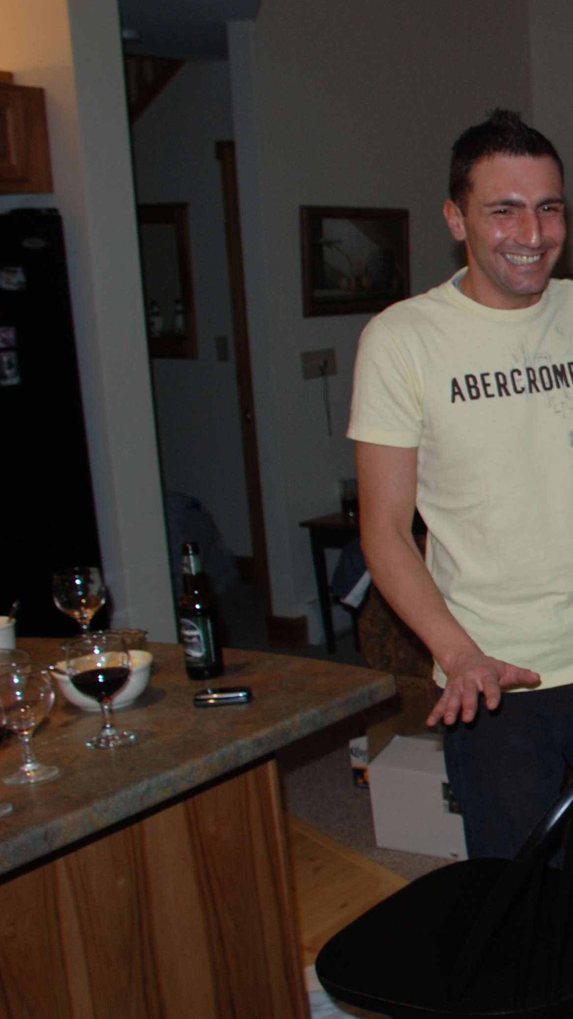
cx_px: 933
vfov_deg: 39.2
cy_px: 488
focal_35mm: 53
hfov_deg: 19.0
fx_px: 1431
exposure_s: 1/60
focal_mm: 18
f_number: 5.6
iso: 200
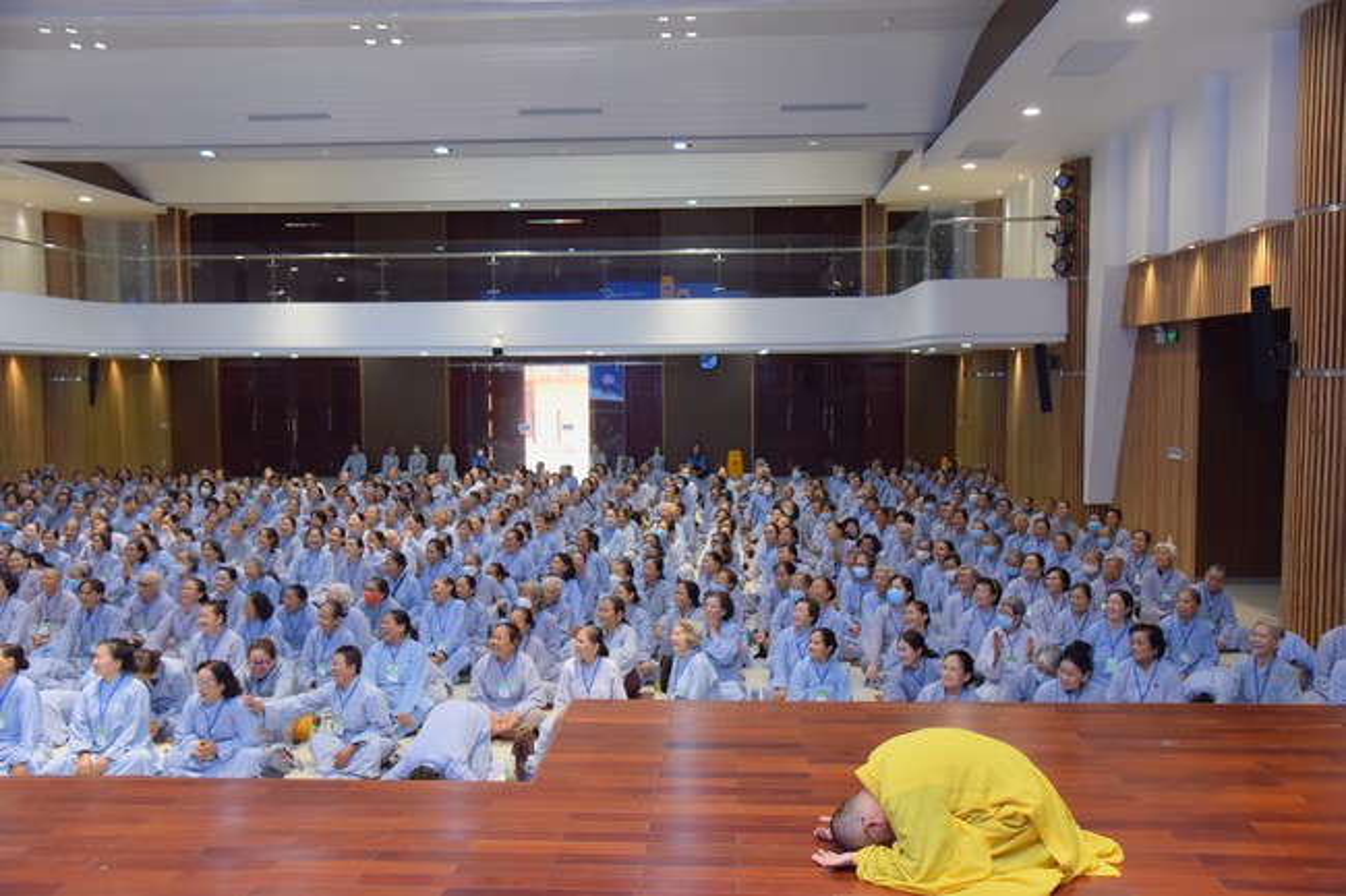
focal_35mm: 31
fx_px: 1159
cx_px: 673
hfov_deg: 60.3
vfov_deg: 42.3
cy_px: 448
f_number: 5
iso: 1250
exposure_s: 1/160
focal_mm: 31
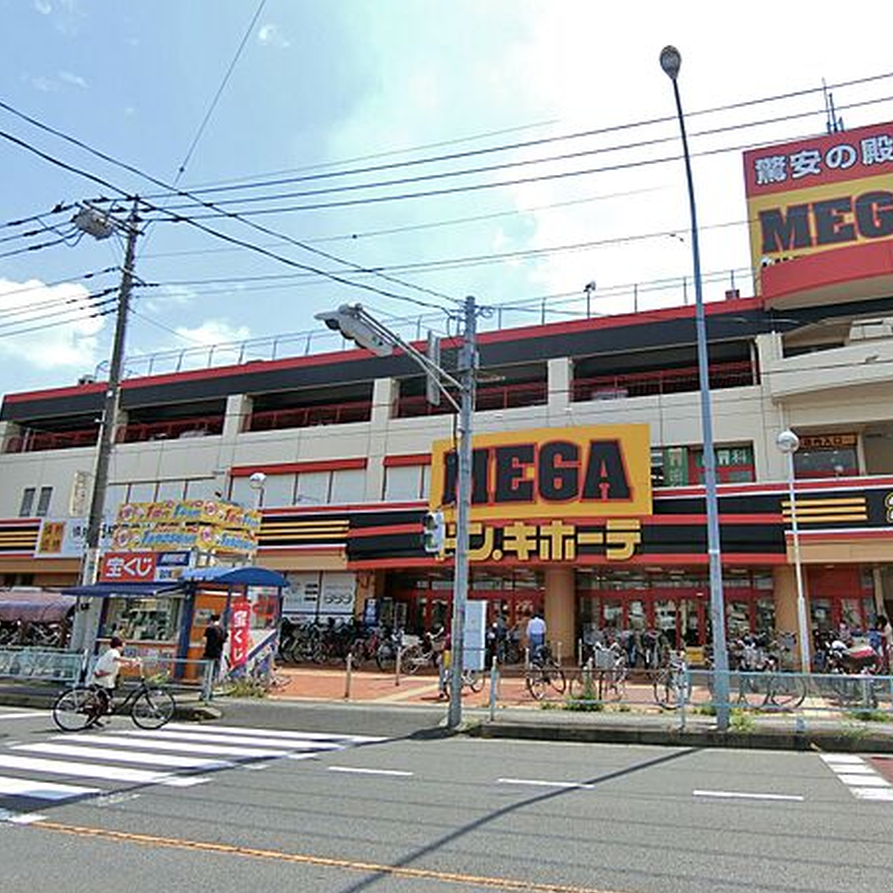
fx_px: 671
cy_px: 441
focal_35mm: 23
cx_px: 546
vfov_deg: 67.3
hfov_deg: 66.5
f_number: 2.7
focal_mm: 4.06
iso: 80
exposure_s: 1/1250
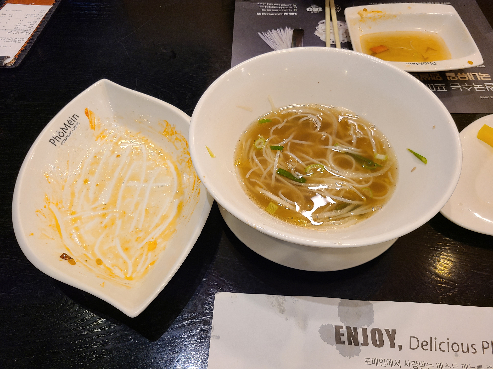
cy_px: 184
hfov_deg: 67.3
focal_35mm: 26
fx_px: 370
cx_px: 246
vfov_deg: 53.1
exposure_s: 1/60
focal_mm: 5.4
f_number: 1.8
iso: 80
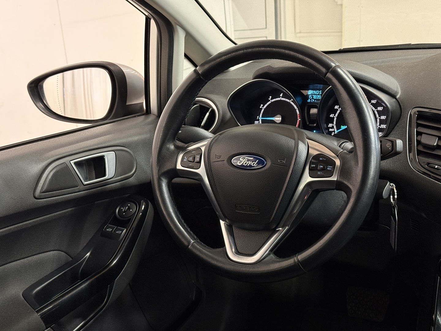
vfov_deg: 30.3
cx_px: 220
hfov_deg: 39.7
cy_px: 166
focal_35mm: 48
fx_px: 612
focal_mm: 6.76
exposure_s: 1/40
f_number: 1.78
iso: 500
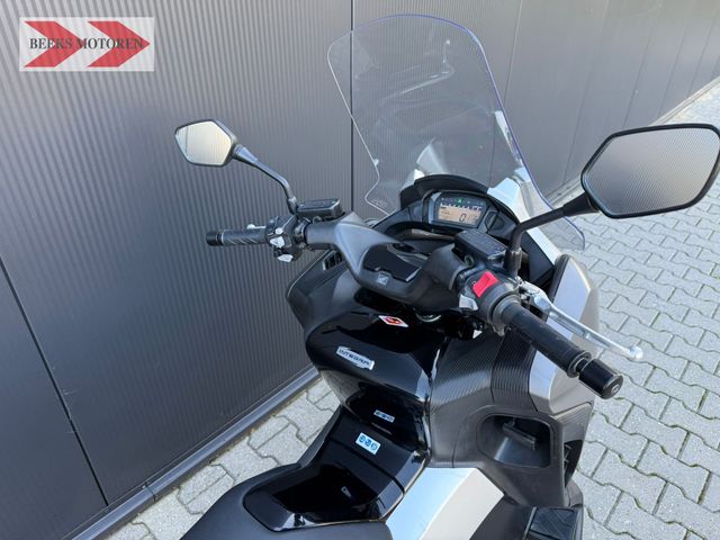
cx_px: 360
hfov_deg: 71.6
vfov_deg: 56.8
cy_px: 270
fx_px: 499
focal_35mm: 24
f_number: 1.78
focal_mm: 6.76
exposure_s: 1/142
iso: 125
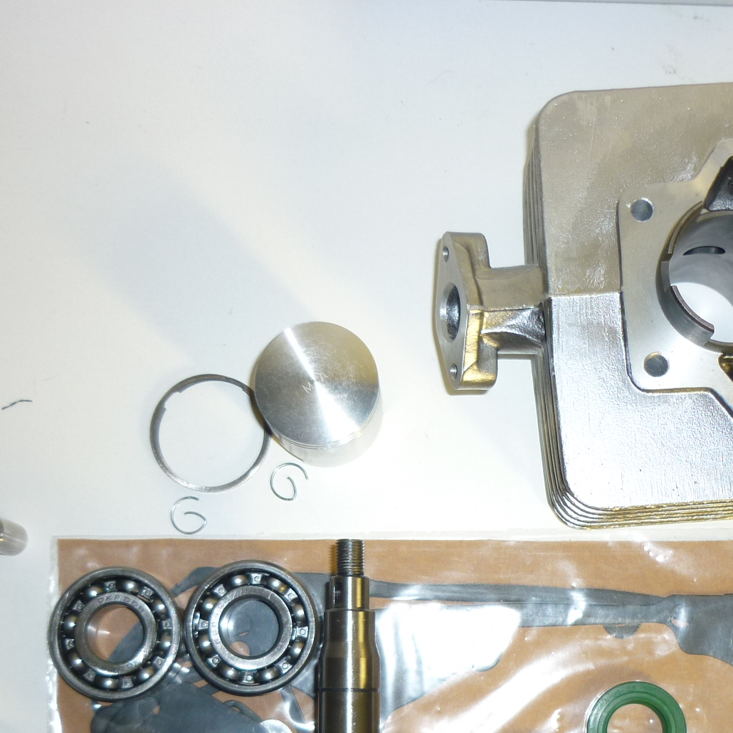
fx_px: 1390
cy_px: 540
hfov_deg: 29.5
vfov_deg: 29.1
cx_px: 418
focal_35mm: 58
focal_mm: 5.5
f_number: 2.8
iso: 100
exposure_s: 1/30
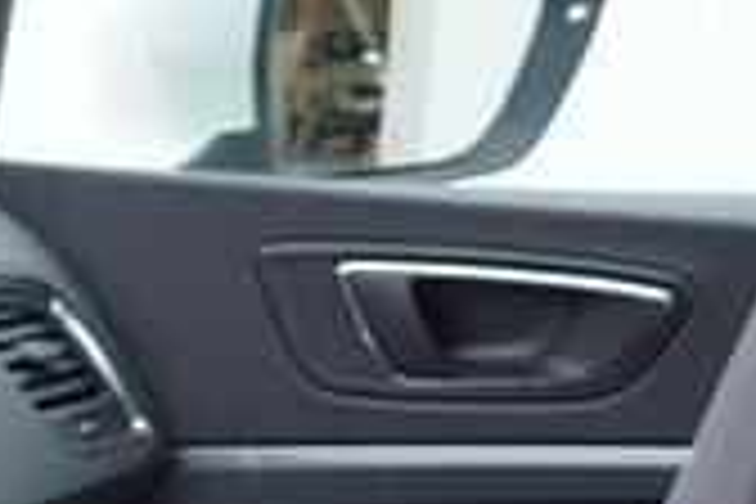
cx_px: -1251
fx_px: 4599
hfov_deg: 8.4
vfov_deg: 5.8
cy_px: 1532
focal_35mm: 219
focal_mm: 24
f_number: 2.8
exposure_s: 1/40
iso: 125
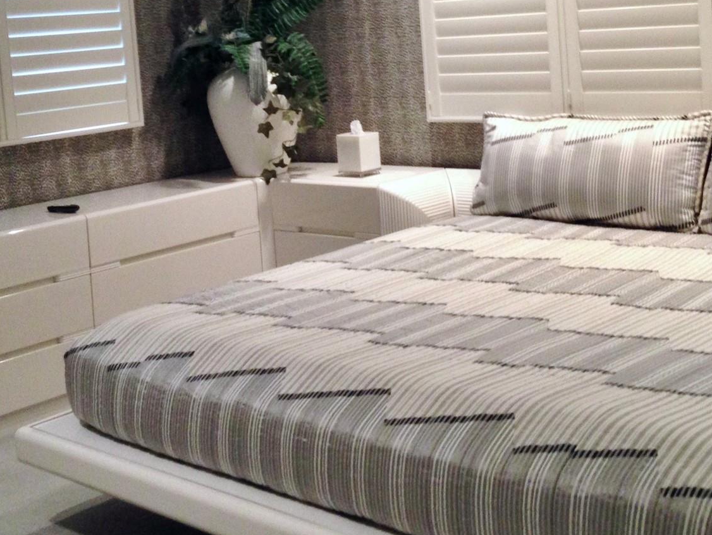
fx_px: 1234
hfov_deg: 32.1
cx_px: 312
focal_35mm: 60
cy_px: 84
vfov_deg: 23.9
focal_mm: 4.12
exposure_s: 1/20
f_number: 2.4
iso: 200
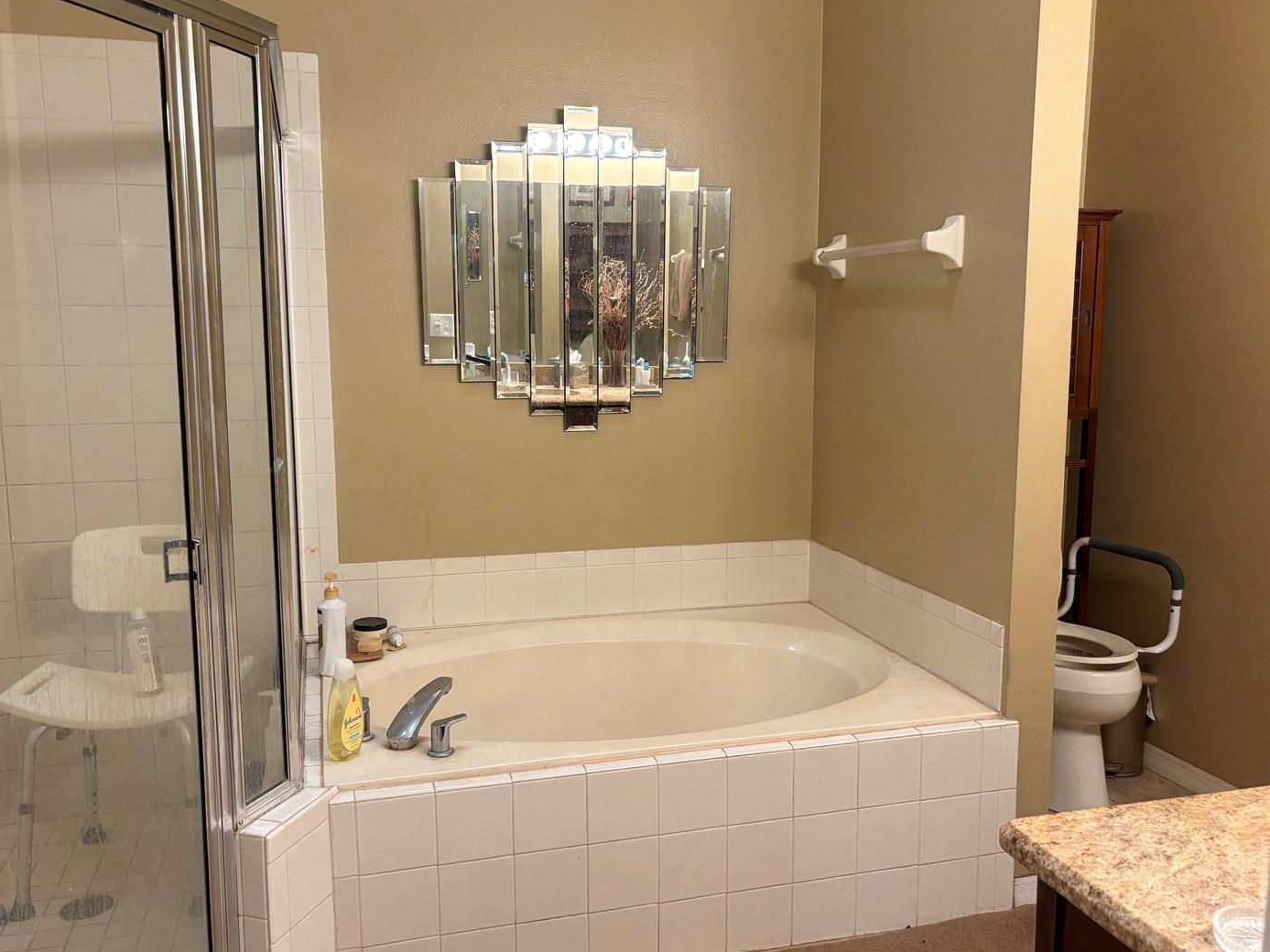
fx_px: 1101
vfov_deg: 46.8
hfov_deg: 60.0
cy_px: 481
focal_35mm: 30
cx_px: 634
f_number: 1.6
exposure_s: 1/60
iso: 200
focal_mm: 5.96
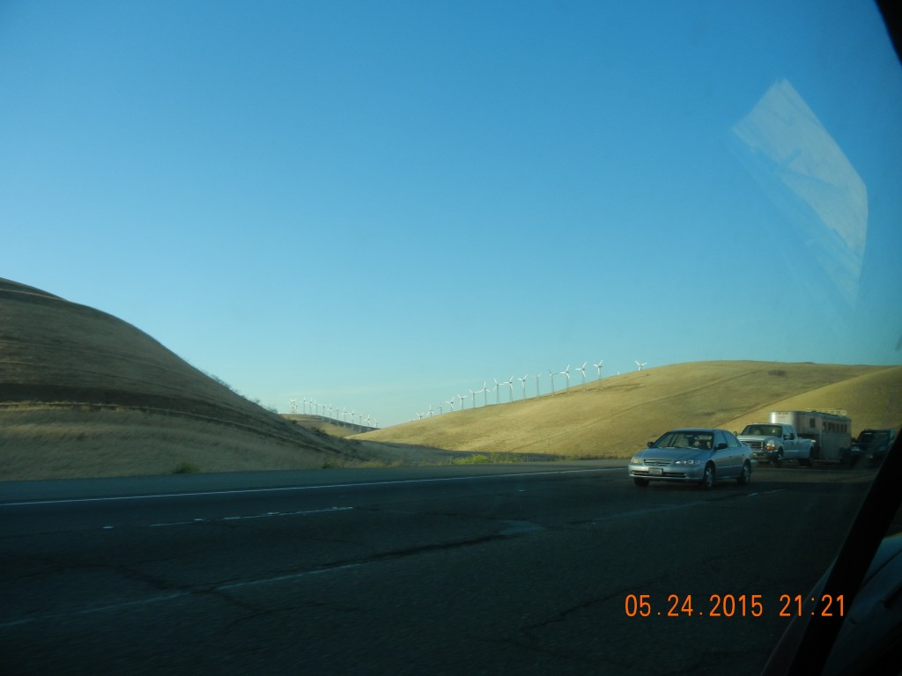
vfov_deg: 46.8
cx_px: 451
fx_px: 782
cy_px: 338
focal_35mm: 30
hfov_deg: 60.0
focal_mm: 5.4
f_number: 3.5
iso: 160
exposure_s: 1/644
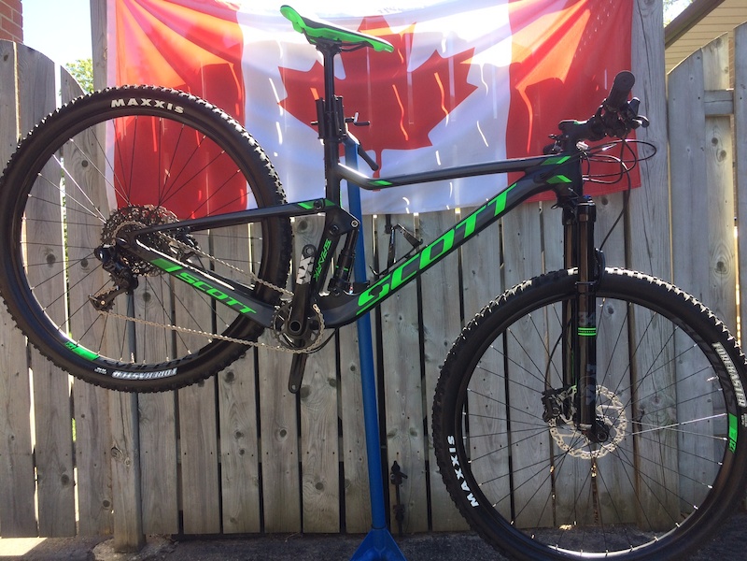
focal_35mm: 29
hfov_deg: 61.7
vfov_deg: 48.2
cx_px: 374
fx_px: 626
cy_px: 280
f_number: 2.2
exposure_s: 1/354
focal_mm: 4.15
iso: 32
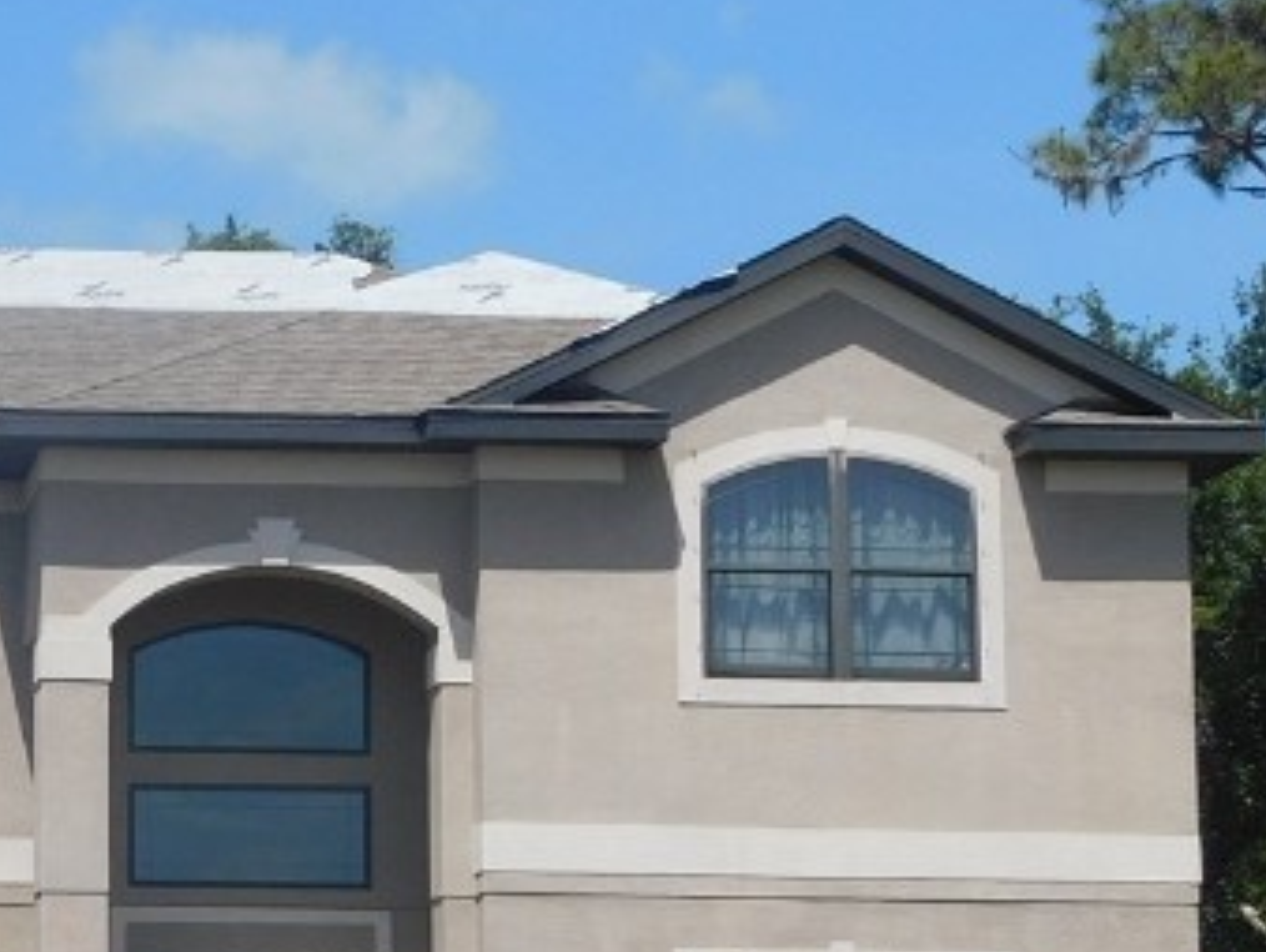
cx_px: -142
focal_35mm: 109
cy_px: 641
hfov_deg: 17.4
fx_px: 3989
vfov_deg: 13.6
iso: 125
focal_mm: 6.3
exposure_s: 1/400
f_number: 7
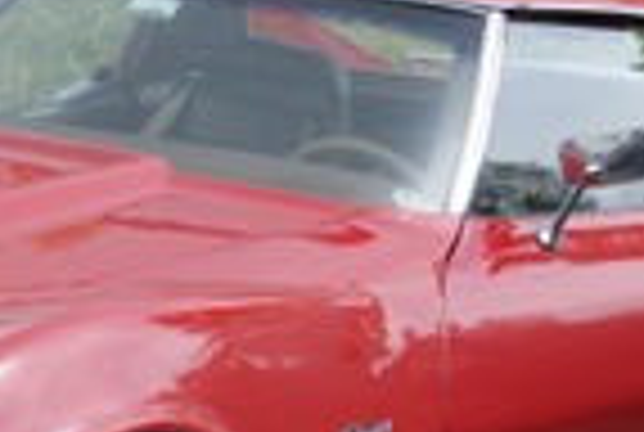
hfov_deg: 10.7
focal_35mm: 188
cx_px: -113
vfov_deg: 7.3
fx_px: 3370
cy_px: 504
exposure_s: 1/80
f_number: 9
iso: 100
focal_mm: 28
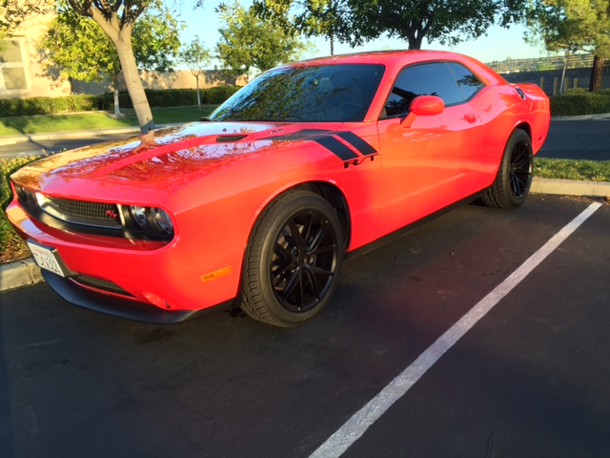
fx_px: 511
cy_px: 229
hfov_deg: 61.7
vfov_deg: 48.2
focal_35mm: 29
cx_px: 305
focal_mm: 4.15
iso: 32
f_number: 2.2
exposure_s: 1/121
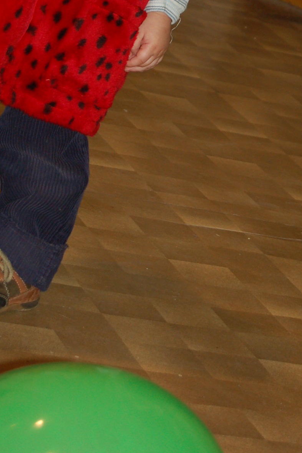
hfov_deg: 6.5
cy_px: -42
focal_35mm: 210
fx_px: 2650
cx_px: 286
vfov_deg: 9.7
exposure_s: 1/60
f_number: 5.6
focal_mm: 55
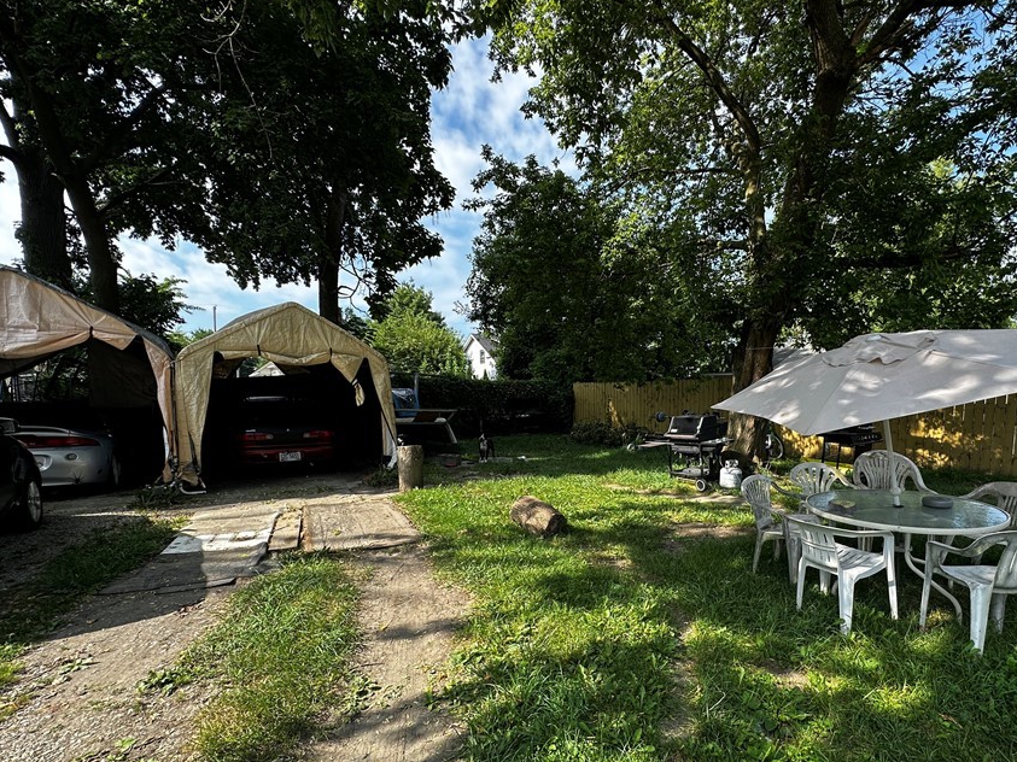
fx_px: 499
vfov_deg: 74.1
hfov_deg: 90.5
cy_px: 447
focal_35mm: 17
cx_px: 577
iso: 40
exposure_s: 1/442
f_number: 2.2
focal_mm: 2.22
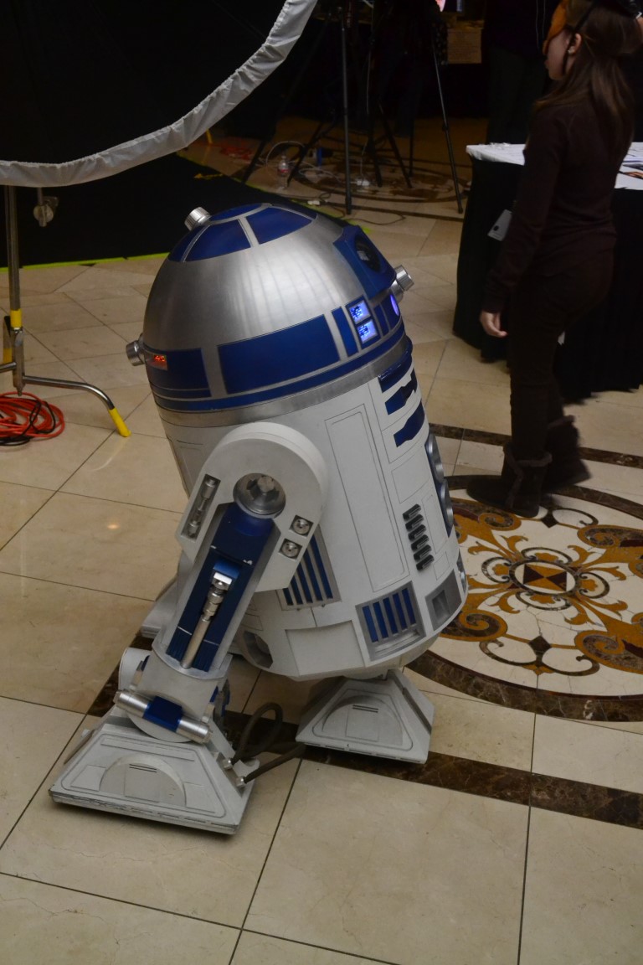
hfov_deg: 30.8
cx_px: 322
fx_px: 1165
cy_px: 482
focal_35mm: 44
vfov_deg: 45.0
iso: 3200
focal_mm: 29
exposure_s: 1/160
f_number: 6.3
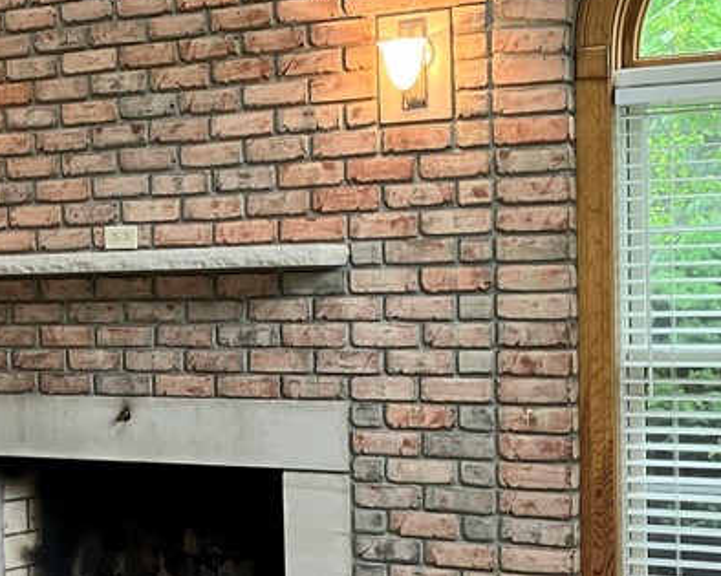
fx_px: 1515
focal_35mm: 71
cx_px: 20
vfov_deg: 21.5
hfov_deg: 25.6
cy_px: 309
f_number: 1.8
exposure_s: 1/60
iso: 64
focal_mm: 3.99
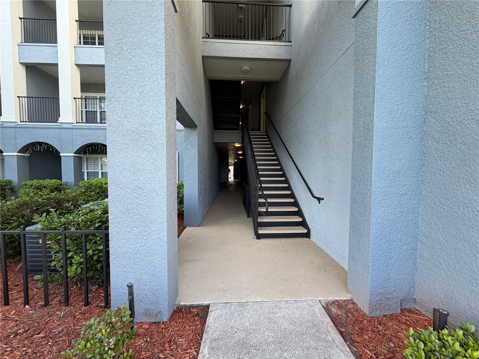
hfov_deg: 102.1
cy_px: 180
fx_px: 194
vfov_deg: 85.7
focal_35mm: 14
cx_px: 240
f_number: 2.2
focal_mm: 2.22
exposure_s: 1/121
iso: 80
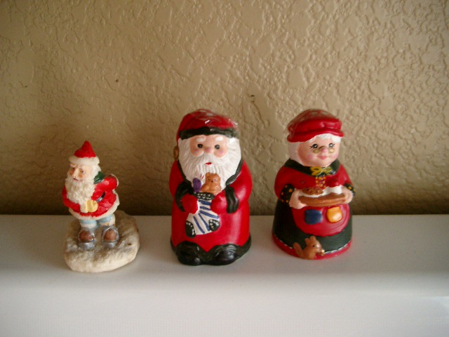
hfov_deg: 50.1
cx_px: 224
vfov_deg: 38.7
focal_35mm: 37
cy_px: 168
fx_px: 480
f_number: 2.6
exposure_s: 1/13
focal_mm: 7.6
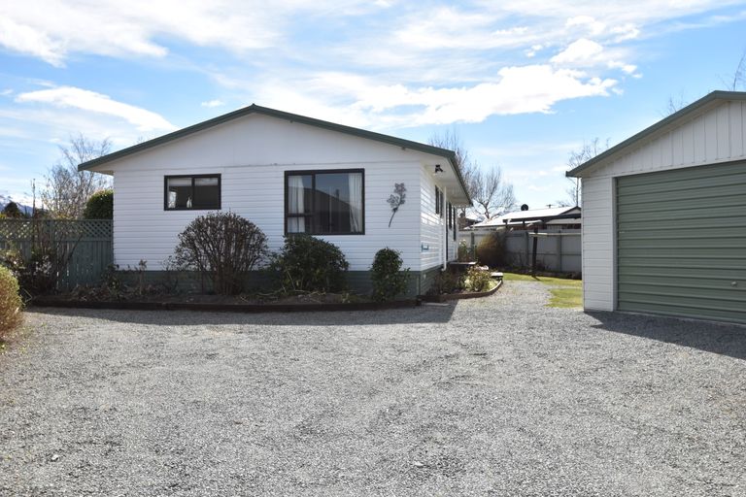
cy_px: 248
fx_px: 591
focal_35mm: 28
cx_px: 373
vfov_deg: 45.7
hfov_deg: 64.6
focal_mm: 19
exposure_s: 1/400
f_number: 10
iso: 200
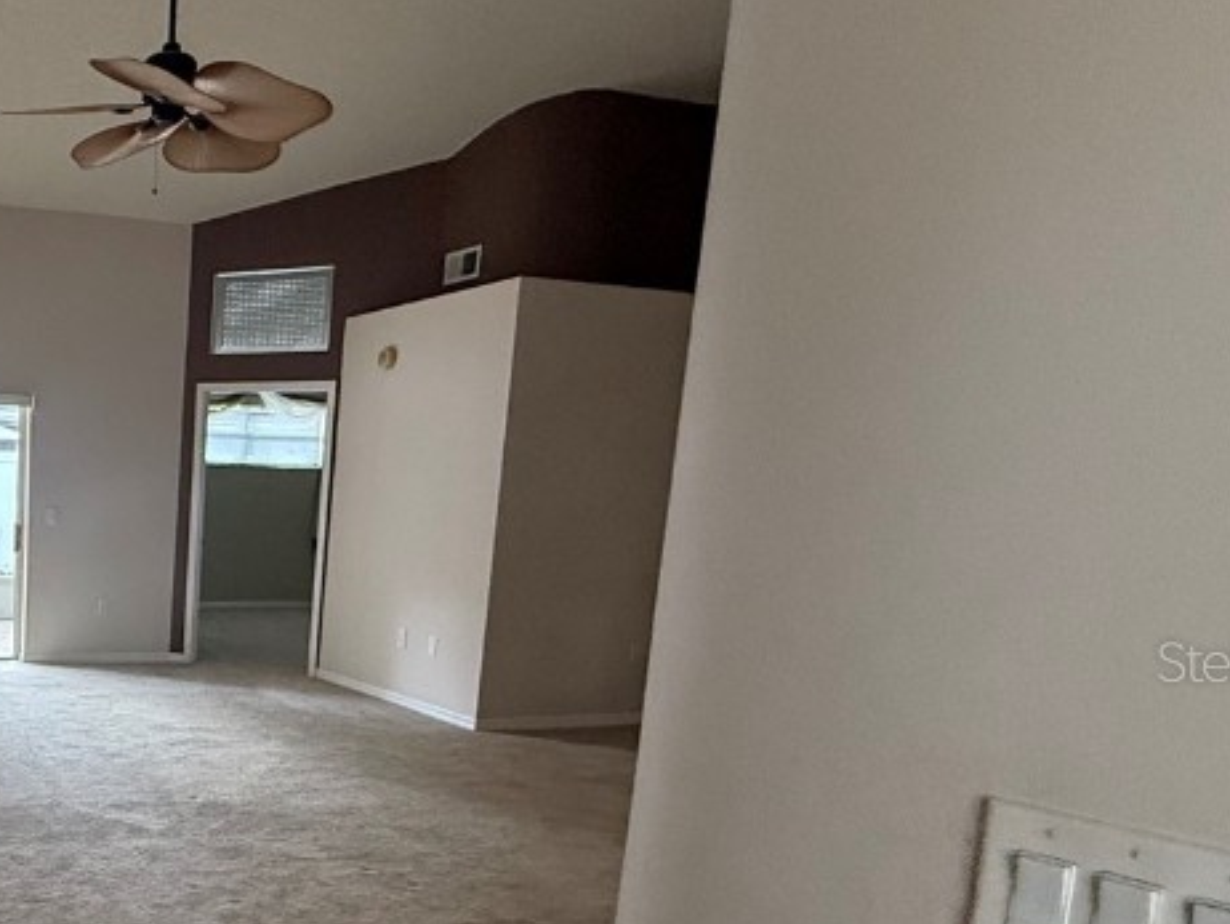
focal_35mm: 31
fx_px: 1102
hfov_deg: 49.4
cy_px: 660
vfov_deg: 44.4
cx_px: 45
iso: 320
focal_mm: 2.22
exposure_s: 1/97
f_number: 2.2
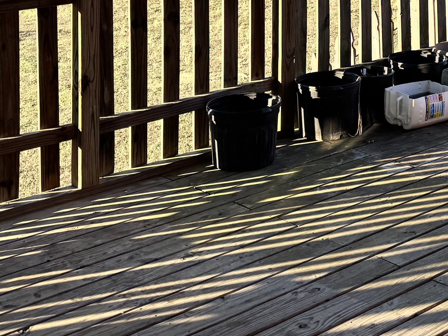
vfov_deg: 18.8
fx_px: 919
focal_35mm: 71
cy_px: -133
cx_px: 435
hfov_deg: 26.1
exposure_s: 1/1560
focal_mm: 6.76
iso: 80
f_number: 1.78
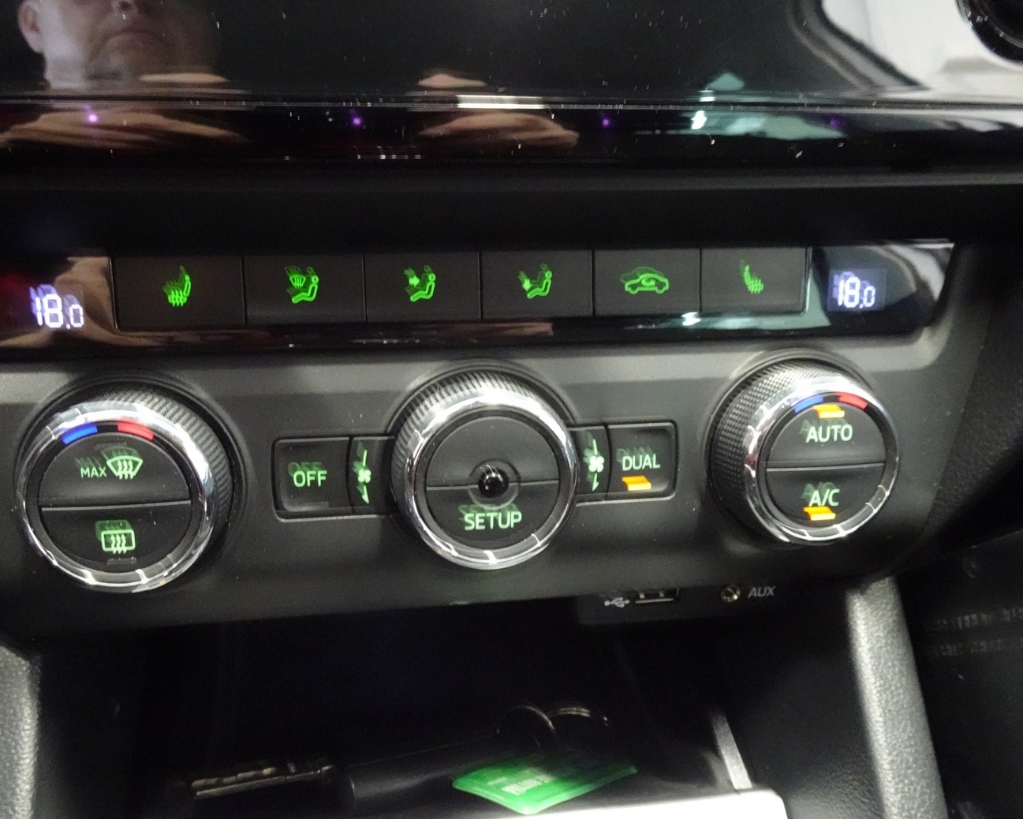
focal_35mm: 26
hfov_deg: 65.9
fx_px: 787
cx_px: 459
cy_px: 424
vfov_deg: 54.9
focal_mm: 4.25
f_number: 3.5
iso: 1600
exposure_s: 1/5
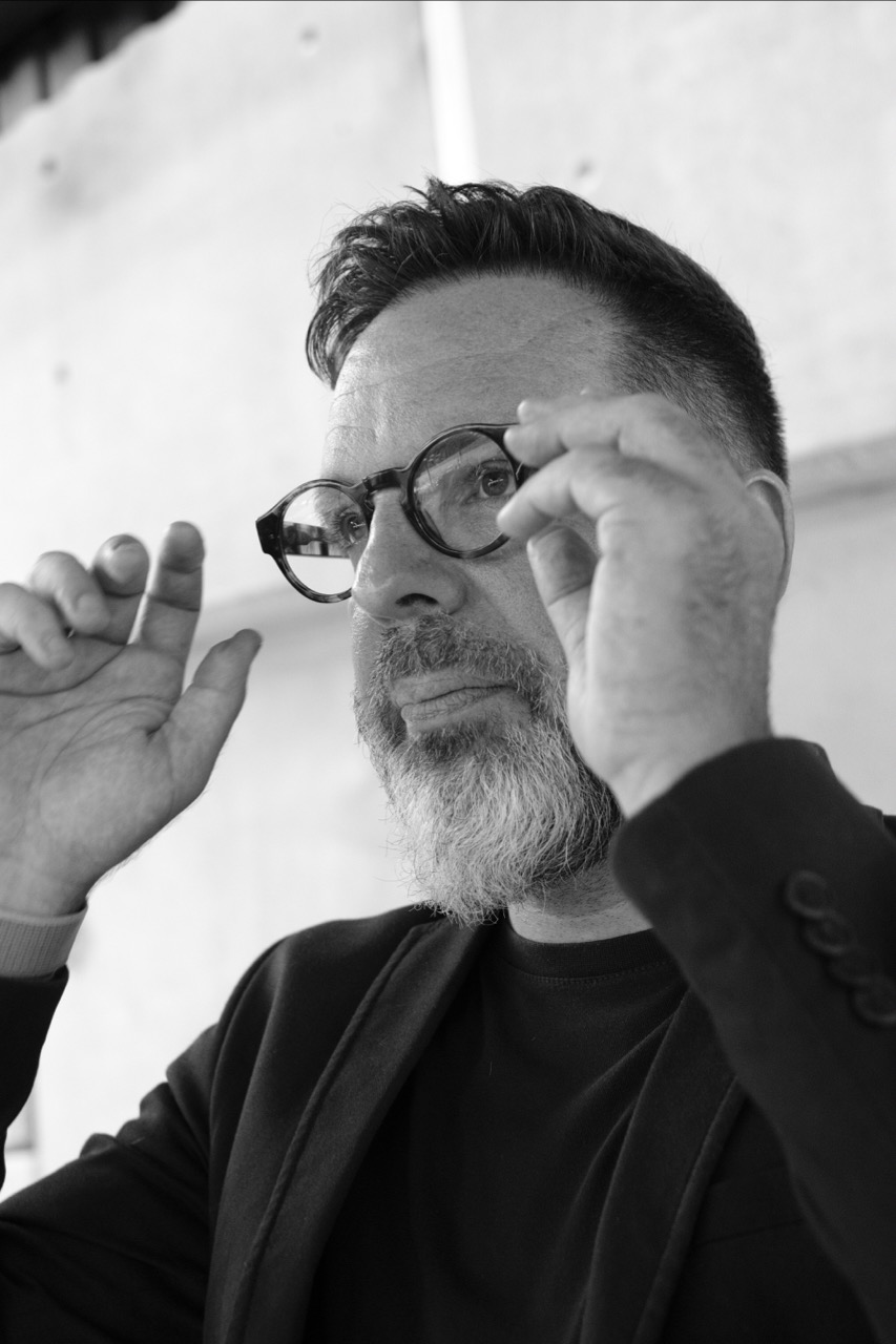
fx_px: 1979
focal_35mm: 53
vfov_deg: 37.5
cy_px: 672
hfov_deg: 25.5
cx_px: 448
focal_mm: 35
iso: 3200
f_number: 3.6
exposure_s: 1/250
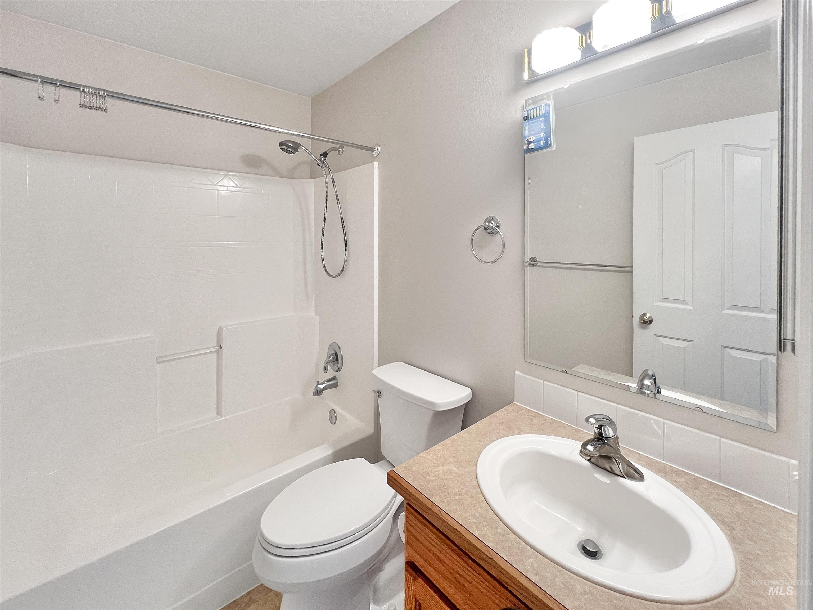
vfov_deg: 89.9
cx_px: 406
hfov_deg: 106.2
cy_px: 305
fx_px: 305
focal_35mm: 13
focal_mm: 1.57
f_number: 1.8
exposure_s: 1/120
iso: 160
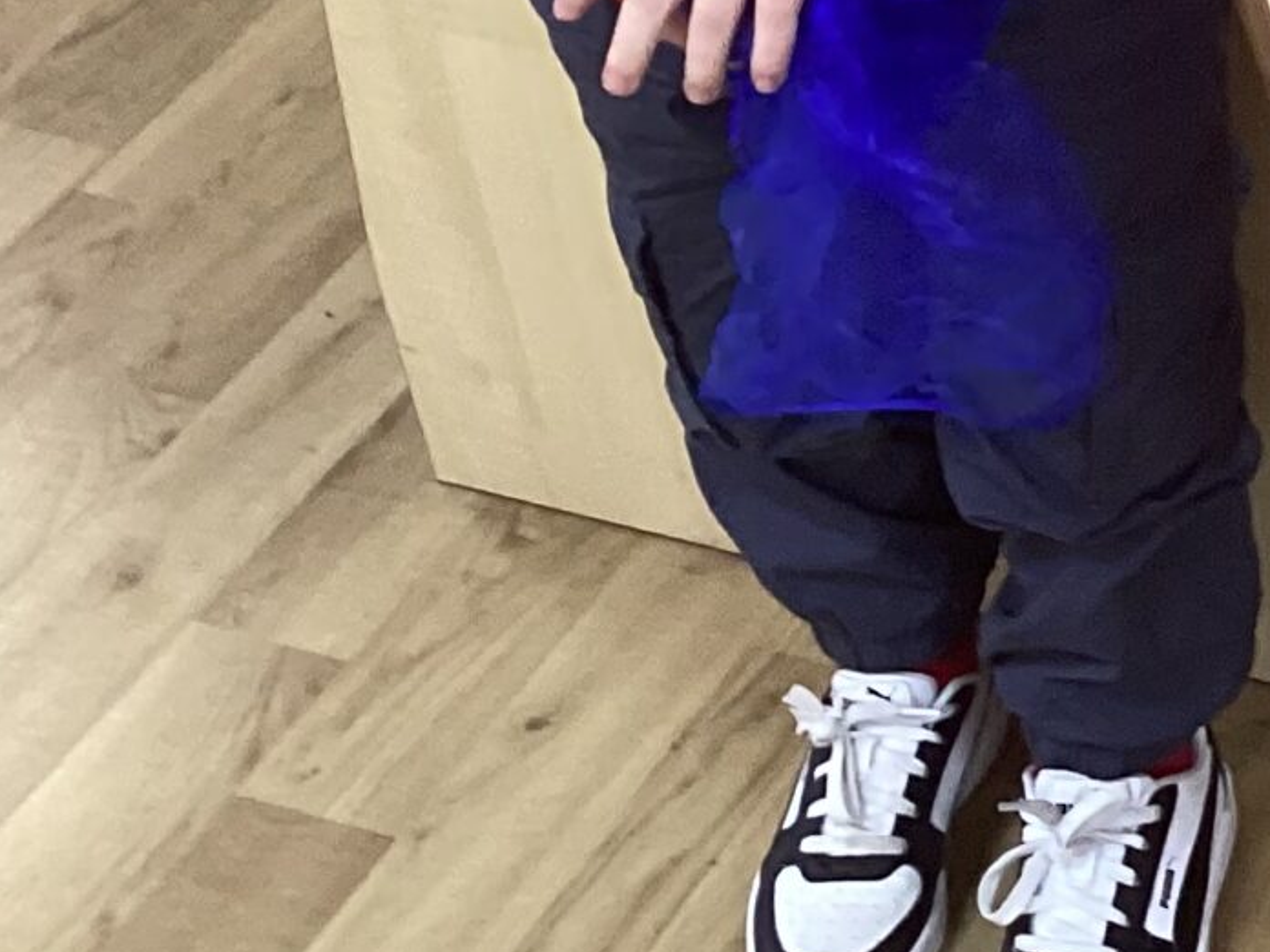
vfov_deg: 12.4
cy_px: -483
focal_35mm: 114
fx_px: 4182
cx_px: 2175
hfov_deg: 15.3
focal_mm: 3.3
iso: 160
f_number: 2.4
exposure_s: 1/50
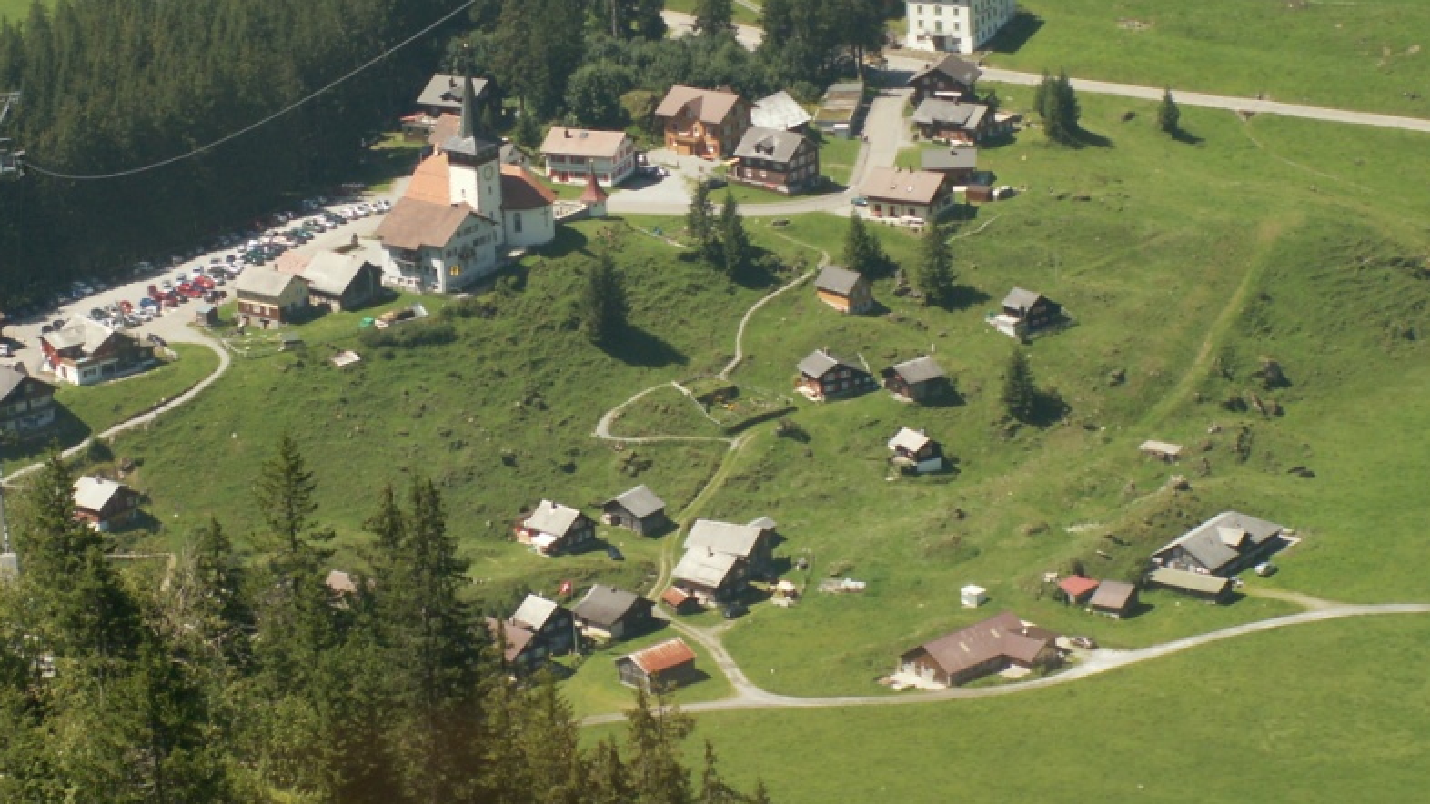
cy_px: 255
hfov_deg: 14.4
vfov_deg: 8.1
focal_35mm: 149
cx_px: 524
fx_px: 5649
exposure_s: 1/125
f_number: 5
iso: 50
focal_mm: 17.13
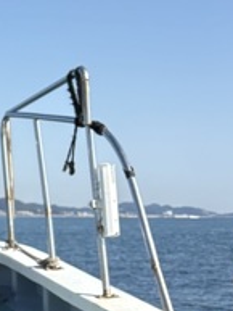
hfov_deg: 11.4
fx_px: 1031
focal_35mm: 115
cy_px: 250
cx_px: -262
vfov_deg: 17.0
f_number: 1.6
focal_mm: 5.96
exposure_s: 1/3125
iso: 50
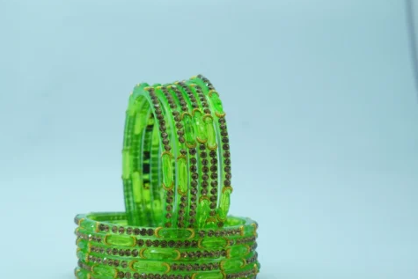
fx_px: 894
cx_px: 165
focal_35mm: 77
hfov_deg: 26.2
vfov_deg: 17.7
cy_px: 153
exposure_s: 1/250
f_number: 7.1
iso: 640
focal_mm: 41
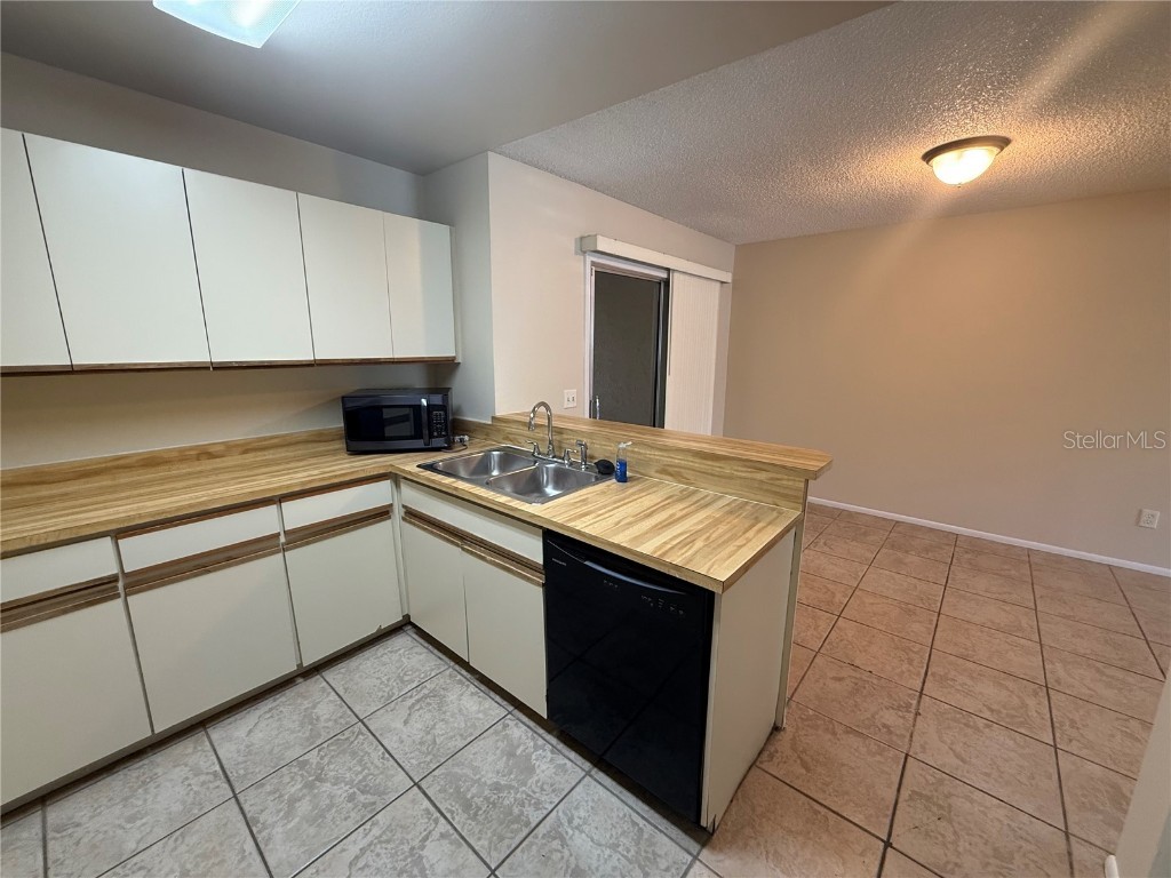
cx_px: 586
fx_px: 474
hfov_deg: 102.1
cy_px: 439
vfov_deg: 85.7
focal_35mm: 14
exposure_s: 1/60
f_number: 2.2
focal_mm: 2.22
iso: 200
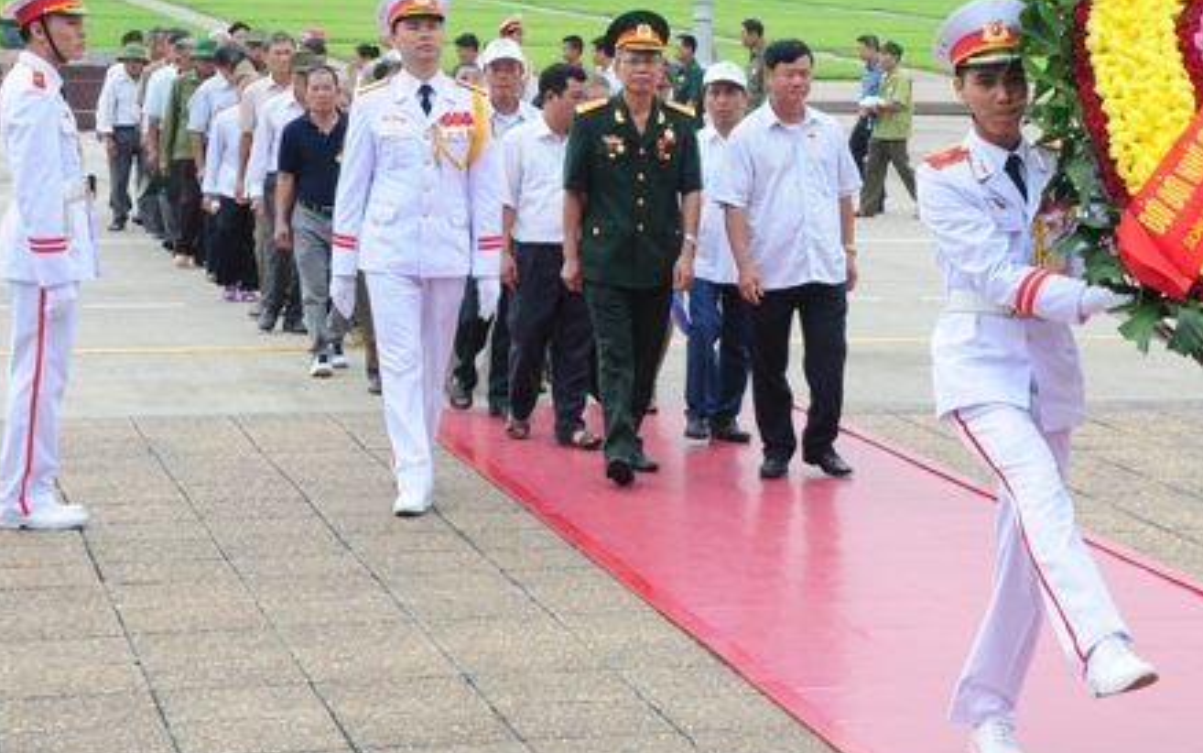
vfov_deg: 12.4
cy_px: 198
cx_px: 897
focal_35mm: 105
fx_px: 3443
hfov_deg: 19.7
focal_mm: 40
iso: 400
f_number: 11
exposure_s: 1/125
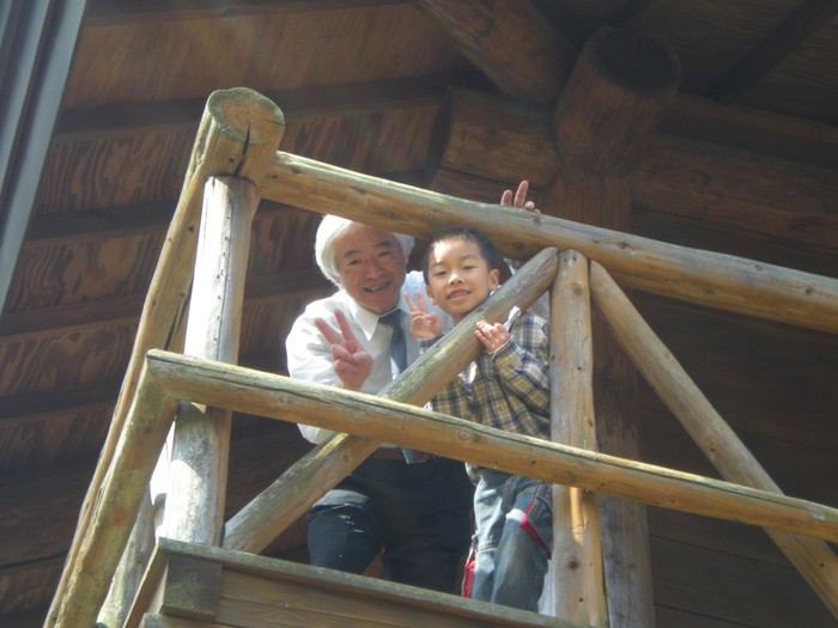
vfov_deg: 14.1
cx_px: 419
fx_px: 2542
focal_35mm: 105
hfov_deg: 18.7
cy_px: 314
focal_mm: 17.3
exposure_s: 1/72.5
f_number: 5.7
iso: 64
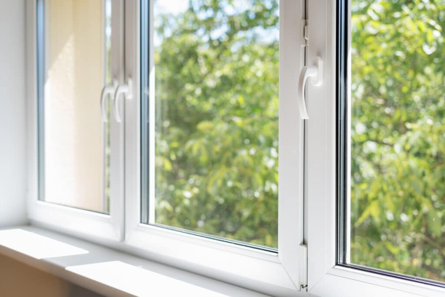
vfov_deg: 27.0
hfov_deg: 39.6
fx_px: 618
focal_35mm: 50
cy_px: 148
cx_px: 222
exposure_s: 1/100
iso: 64
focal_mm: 50
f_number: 2.8
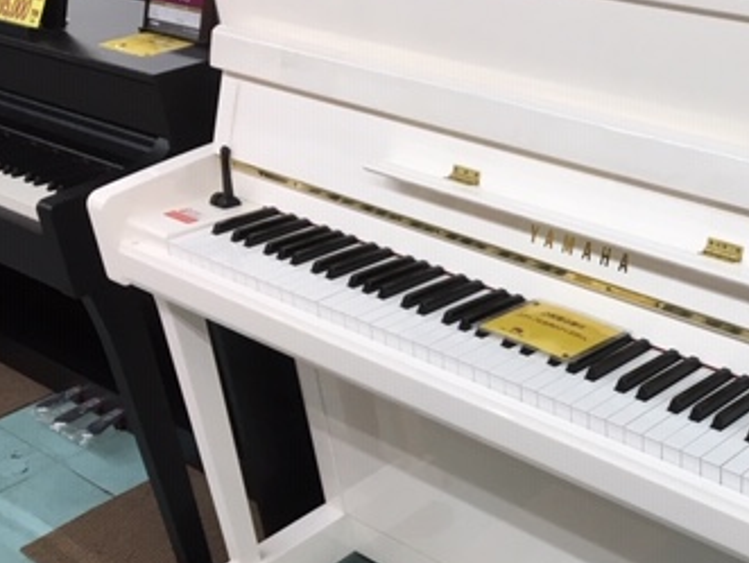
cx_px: 704
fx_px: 1213
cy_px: 330
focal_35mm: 56
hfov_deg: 32.3
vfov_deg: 26.1
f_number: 2.2
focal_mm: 4.15
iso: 25
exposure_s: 1/30
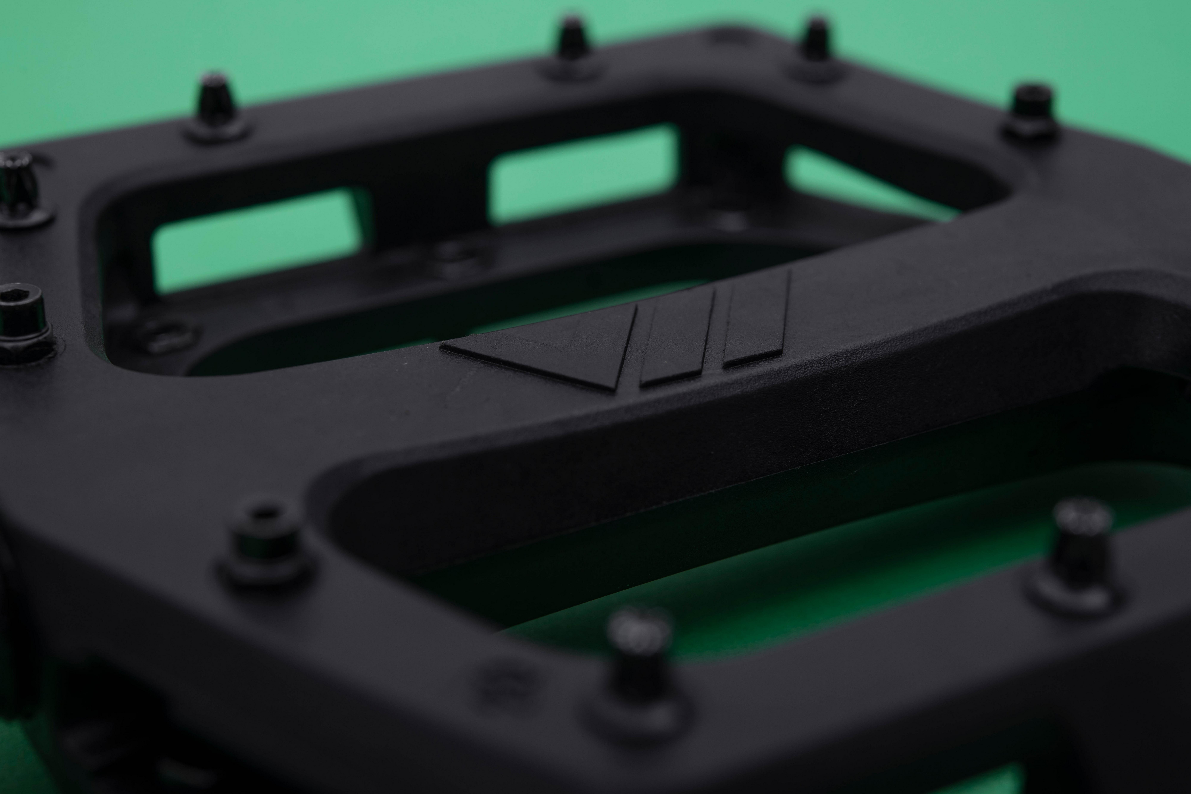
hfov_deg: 33.4
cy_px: 397
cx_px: 596
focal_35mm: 60
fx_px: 1985
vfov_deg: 22.6
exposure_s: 1/125
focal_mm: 60
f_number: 11
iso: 80
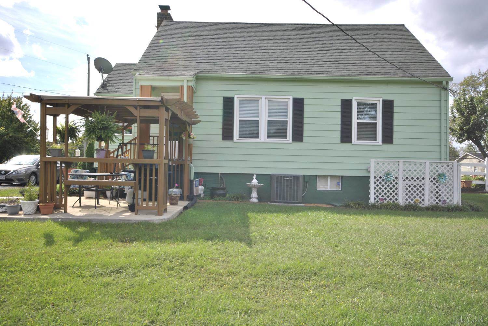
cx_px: 244
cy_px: 163
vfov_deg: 43.7
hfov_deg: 61.9
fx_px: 407
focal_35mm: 30
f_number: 7.1
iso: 100
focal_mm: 20
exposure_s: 1/200
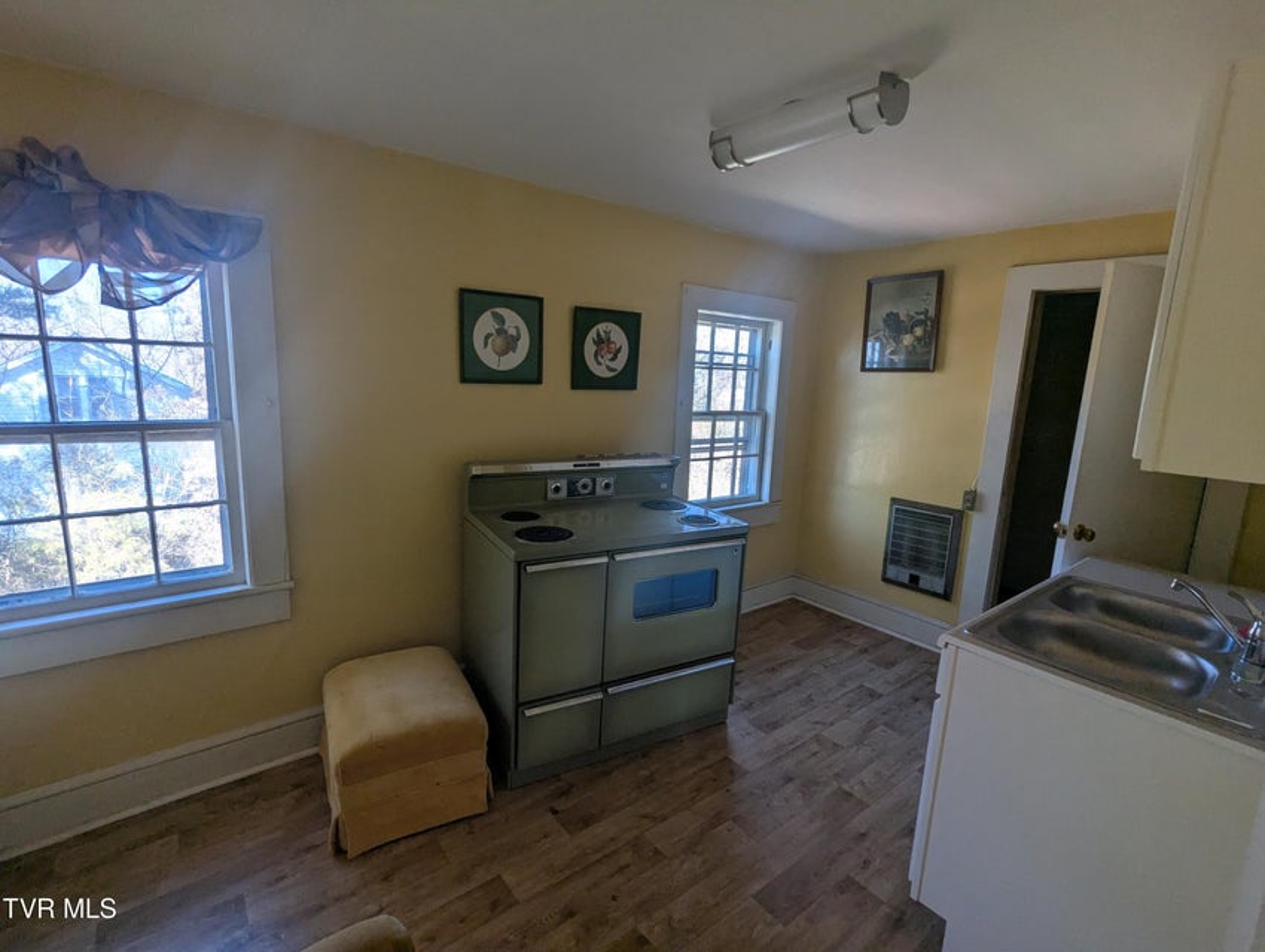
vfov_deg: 78.2
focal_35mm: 16
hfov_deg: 94.4
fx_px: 586
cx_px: 632
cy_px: 476
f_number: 2.2
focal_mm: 2.35
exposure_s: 1/128
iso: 96
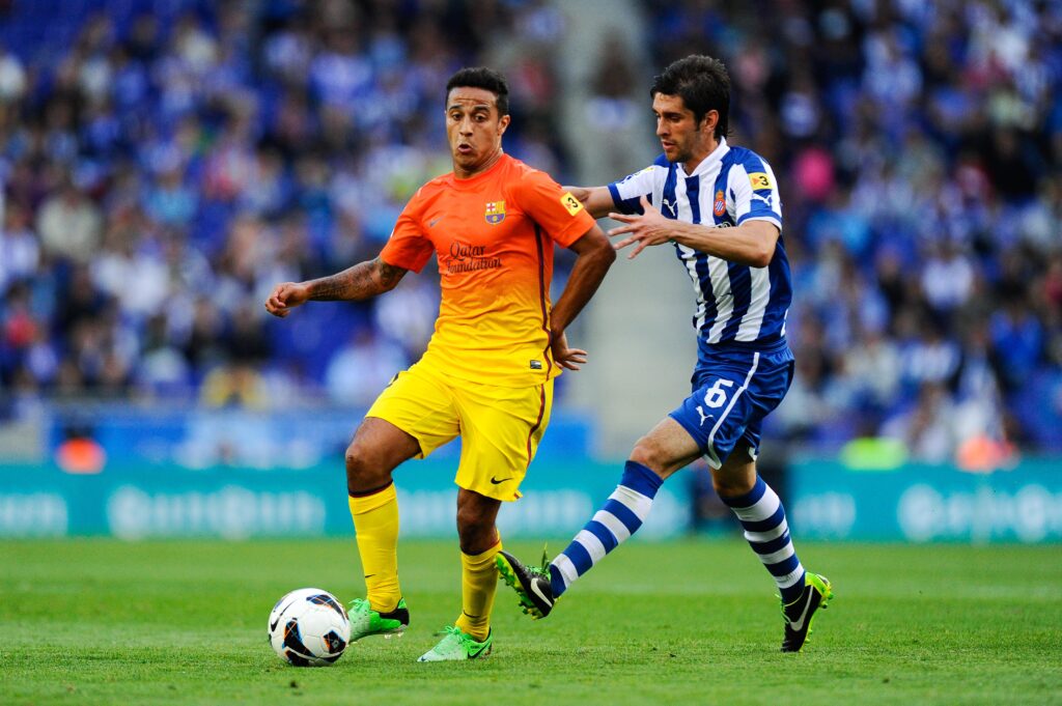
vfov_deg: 3.4
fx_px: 11790
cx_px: 531
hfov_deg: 5.2
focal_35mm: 400
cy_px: 353
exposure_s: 1/1250
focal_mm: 400
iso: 2000
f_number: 3.2
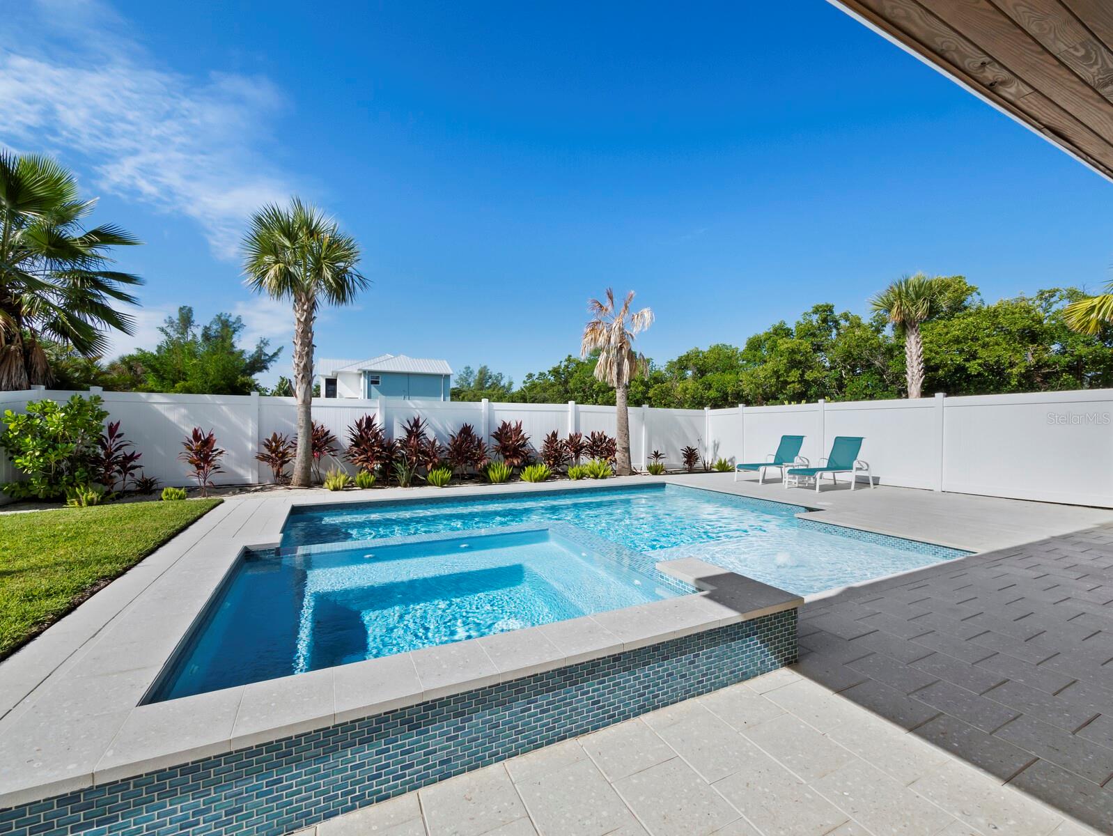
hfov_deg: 102.0
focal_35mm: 14
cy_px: 418
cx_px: 556
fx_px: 450
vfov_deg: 85.7
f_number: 11
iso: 200
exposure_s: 1/250
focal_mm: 7
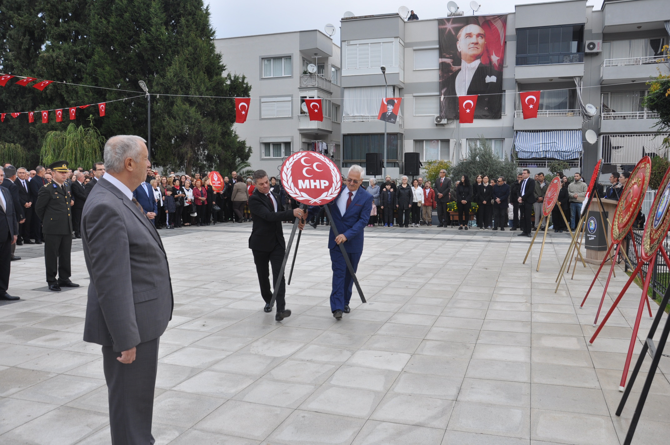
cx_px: 335
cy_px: 222
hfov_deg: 59.6
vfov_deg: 41.6
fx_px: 586
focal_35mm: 32
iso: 200
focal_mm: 21
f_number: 8
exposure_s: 1/60
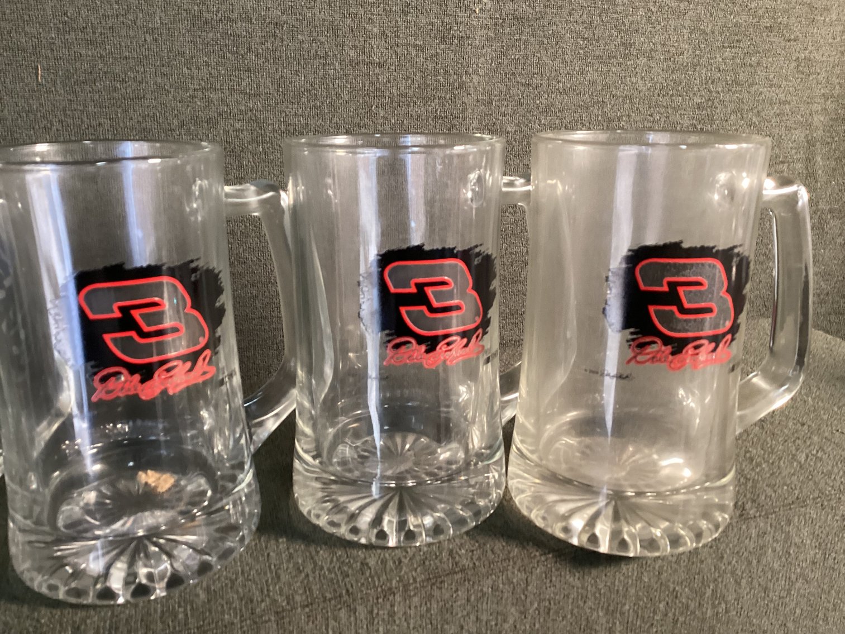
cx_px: 422
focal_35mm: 31
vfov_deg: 45.4
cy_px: 317
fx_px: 757
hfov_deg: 58.3
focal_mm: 3.3
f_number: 2.4
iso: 320
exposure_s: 1/60
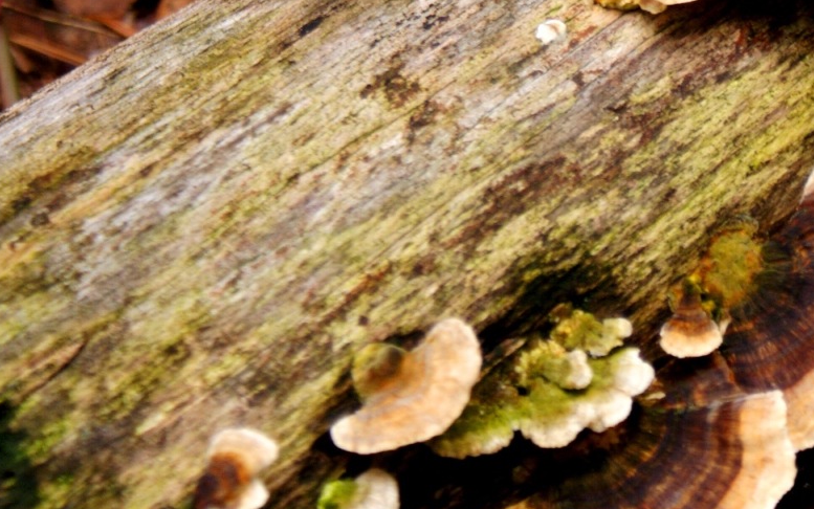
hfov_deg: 11.4
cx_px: 751
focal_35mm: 183
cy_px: 90
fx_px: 4061
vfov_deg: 7.2
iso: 200
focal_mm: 60
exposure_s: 1/125
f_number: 5.6
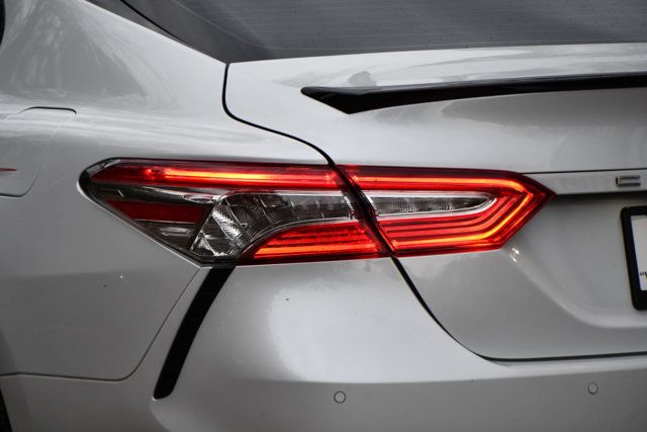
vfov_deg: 9.0
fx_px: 2750
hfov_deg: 13.4
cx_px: 324
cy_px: 216
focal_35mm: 153
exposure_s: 1/250
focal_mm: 102
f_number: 4.8
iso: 560
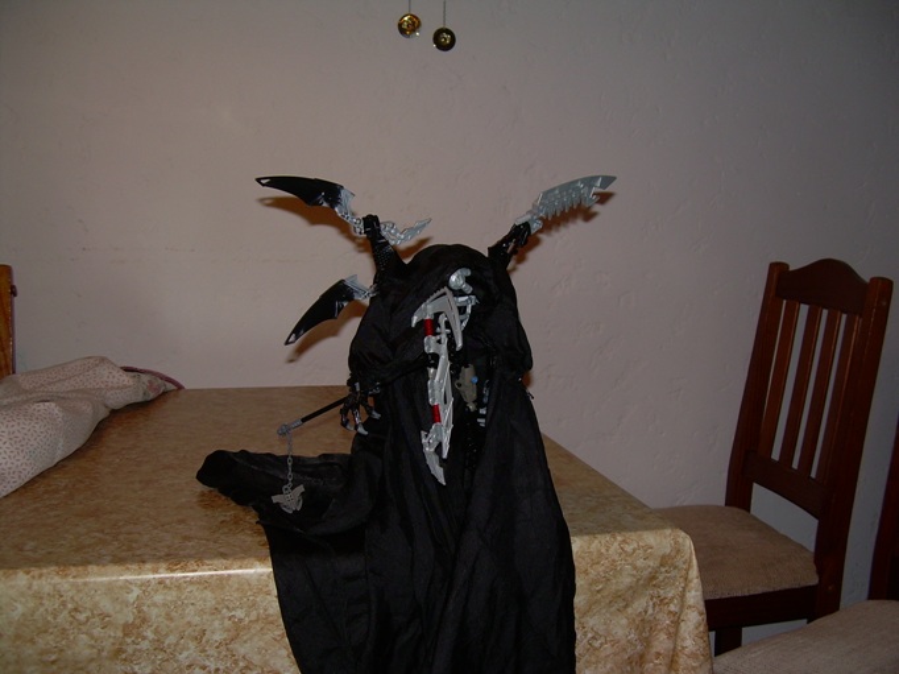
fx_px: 987
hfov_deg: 49.0
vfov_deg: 37.7
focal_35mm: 38
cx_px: 450
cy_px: 337
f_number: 2.8
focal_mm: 6.3
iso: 50
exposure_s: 1/60
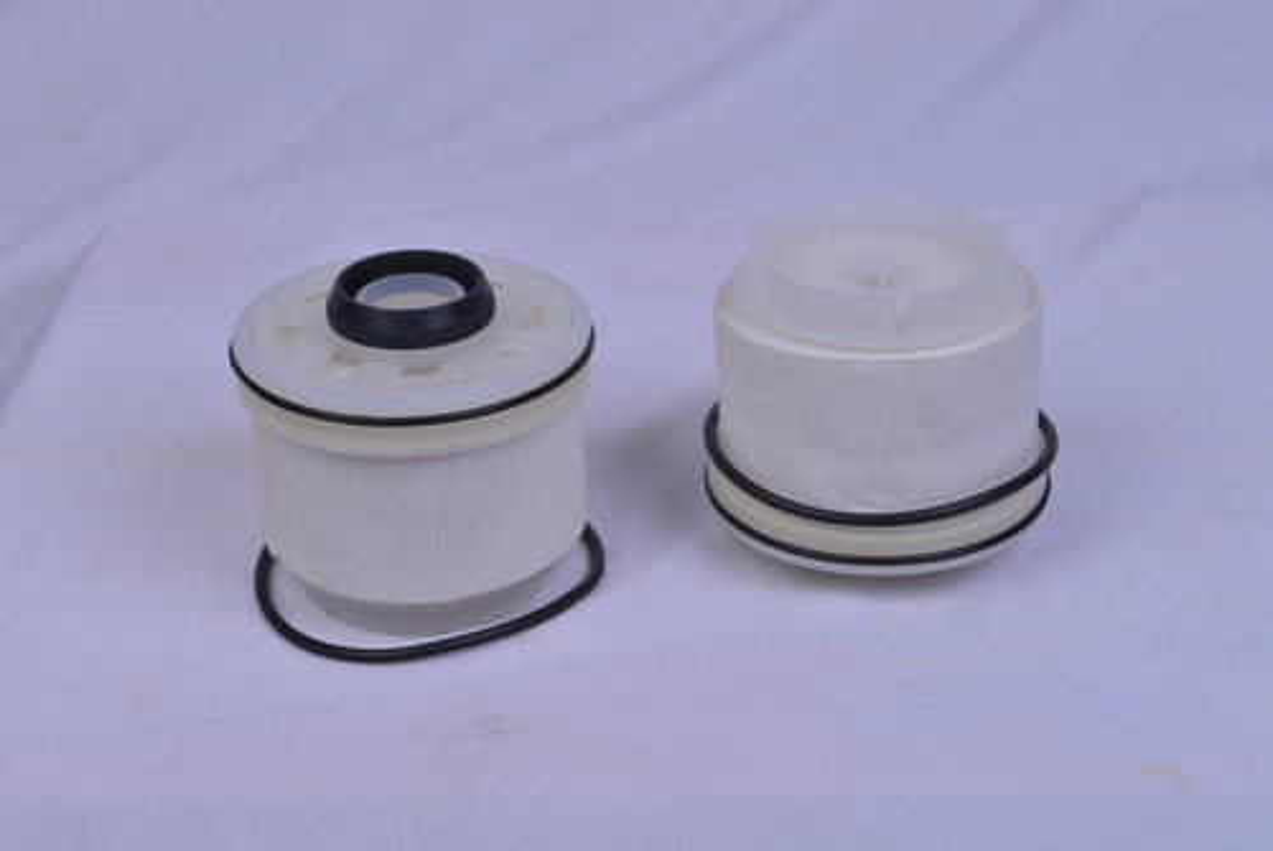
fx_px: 2477
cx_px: 636
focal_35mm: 70
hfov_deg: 28.8
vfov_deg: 19.5
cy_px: 426
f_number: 22
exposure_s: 1/125
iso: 100
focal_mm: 70
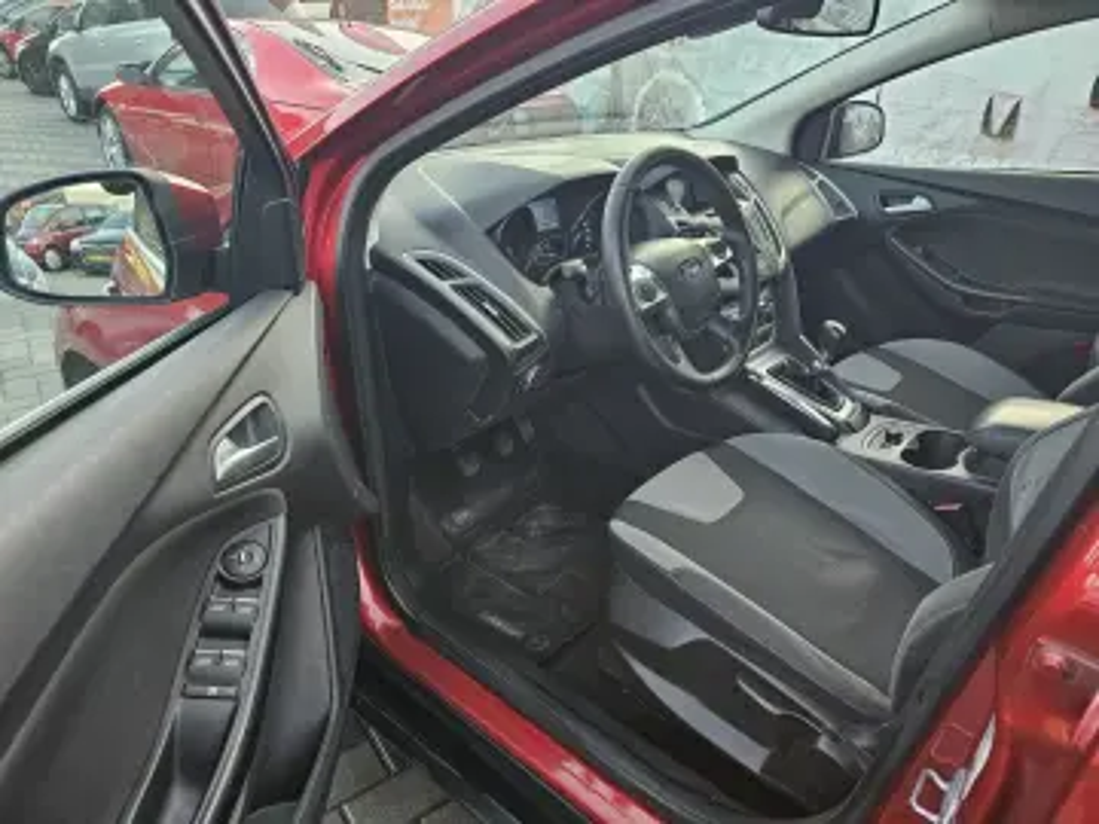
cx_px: 550
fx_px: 730
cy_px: 412
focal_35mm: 23
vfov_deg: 58.9
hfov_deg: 73.9
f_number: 1.7
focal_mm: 6.3
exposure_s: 1/180
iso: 160
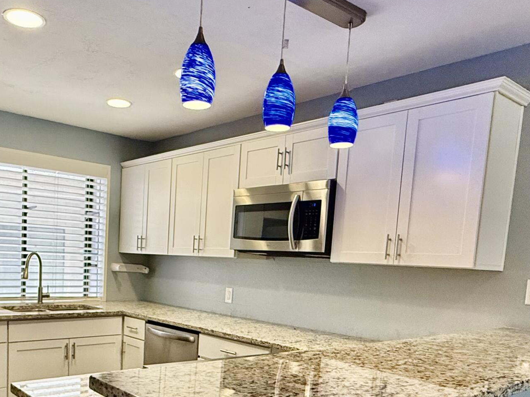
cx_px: 181
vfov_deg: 41.2
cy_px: 316
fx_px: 505
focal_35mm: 33
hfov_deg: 54.3
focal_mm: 2.22
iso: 320
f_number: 2.2
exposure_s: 1/120
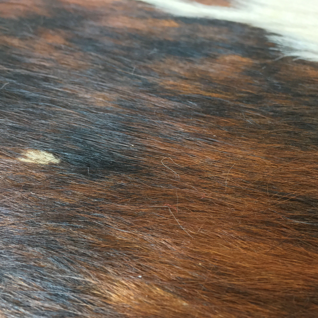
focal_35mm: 35
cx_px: 194
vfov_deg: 47.2
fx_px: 364
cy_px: 162
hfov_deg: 46.9
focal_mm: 4.15
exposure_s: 1/25
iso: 200
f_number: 2.2
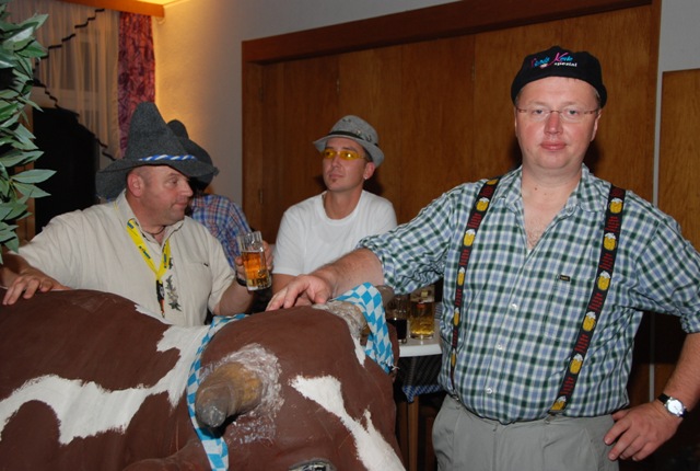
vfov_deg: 28.2
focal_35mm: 48
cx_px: 350
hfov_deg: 41.0
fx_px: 936
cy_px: 236
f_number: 5.6
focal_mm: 32
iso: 400
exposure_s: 1/60
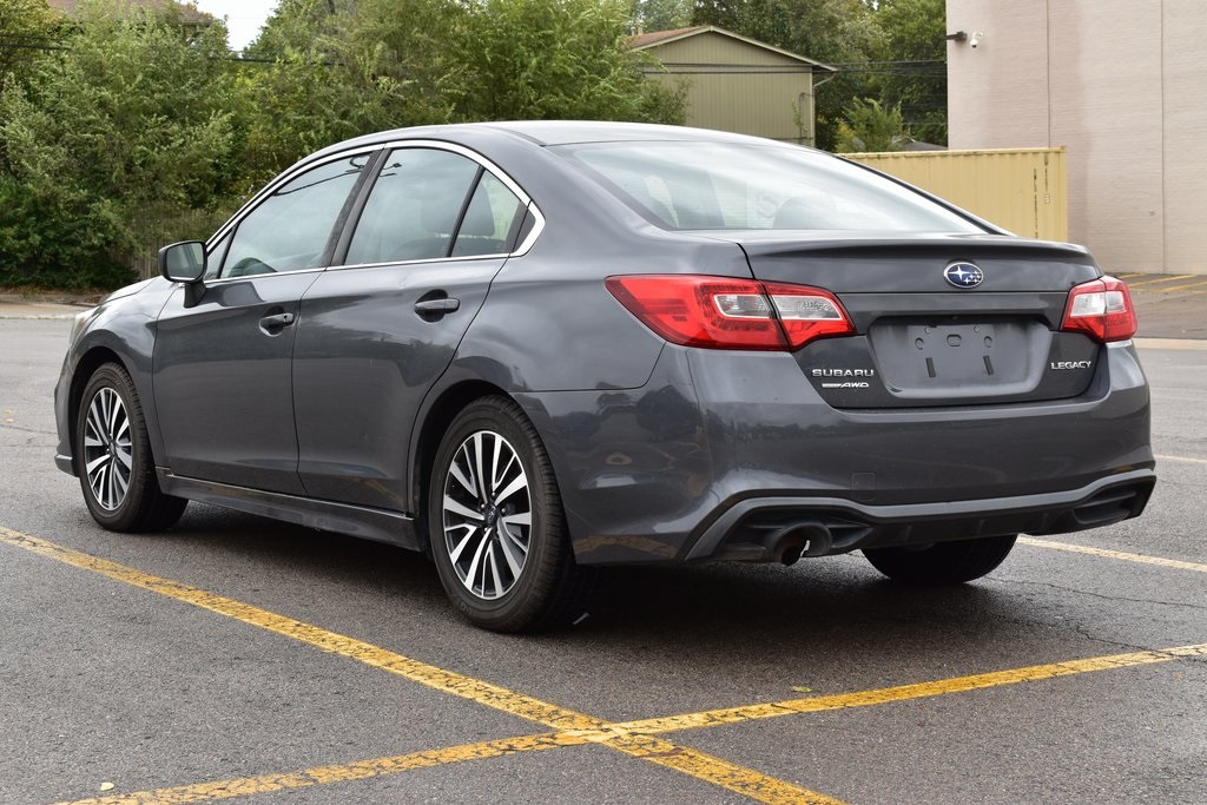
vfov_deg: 21.6
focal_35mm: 63
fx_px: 2112
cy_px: 402
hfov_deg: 31.9
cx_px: 604
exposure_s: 1/100
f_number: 9
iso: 400
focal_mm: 42
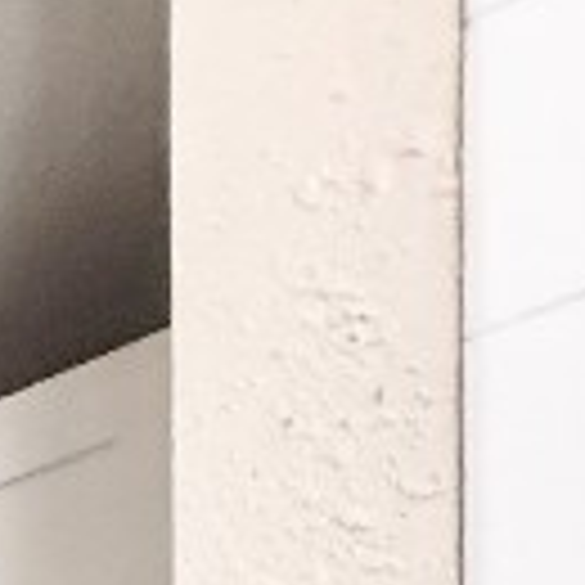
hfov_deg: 17.0
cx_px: -608
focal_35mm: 73
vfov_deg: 14.6
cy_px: 1422
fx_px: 1396
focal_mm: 2.22
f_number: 2.2
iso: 500
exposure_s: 1/120
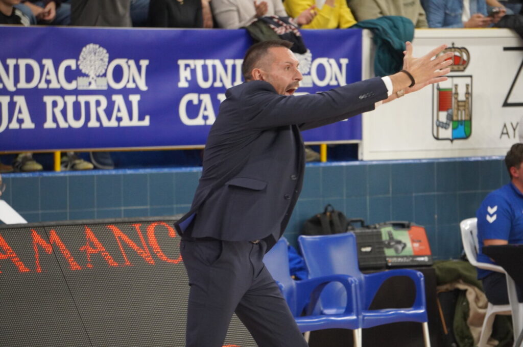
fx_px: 3331
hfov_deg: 9.0
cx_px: 262
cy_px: 174
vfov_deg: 6.0
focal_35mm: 230
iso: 2500
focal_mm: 153
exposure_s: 1/250
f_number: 5.6
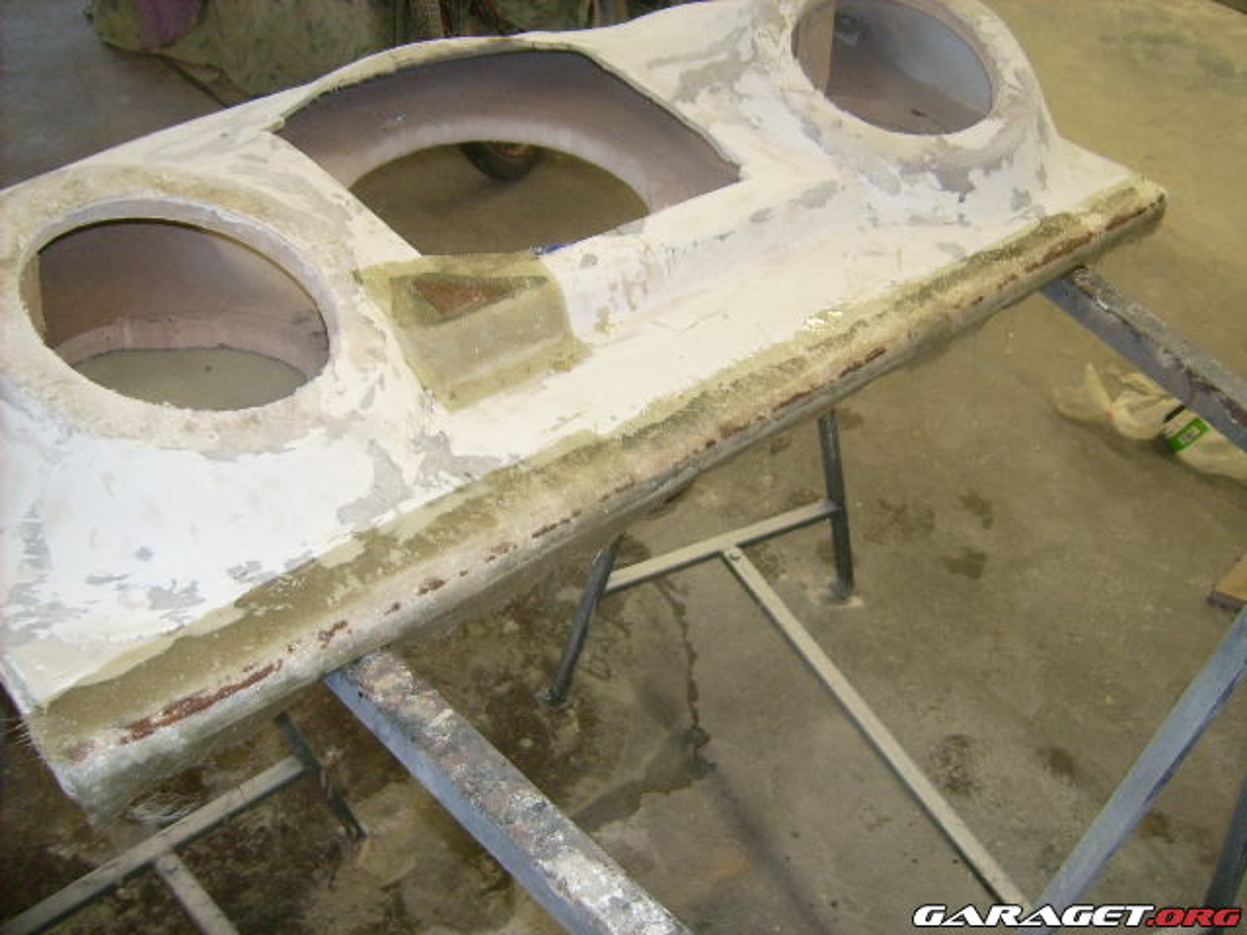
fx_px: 1261
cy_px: 468
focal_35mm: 35
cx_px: 624
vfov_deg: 40.7
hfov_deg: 52.6
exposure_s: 1/60
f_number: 2.8
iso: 100
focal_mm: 5.95
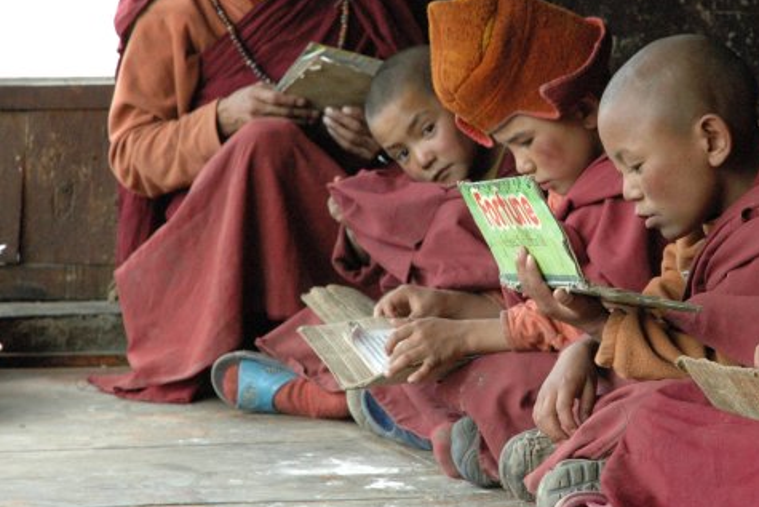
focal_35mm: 159
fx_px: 3353
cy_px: 194
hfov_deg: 12.9
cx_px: 562
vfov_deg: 8.6
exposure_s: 1/200
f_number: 7.1
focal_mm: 70
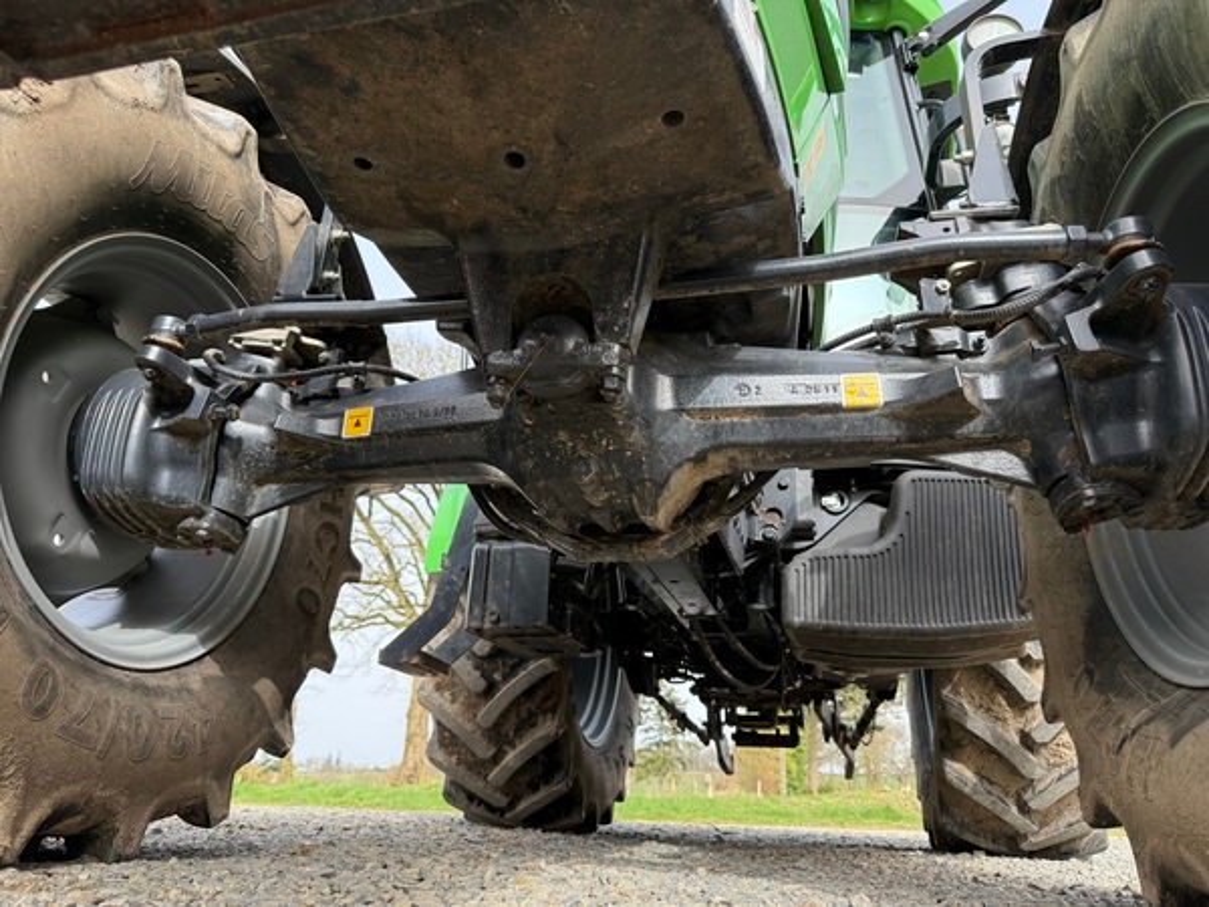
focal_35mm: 24
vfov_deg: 56.8
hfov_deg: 71.6
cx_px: 604
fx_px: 838
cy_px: 454
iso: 100
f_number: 1.78
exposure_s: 1/735
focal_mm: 6.76
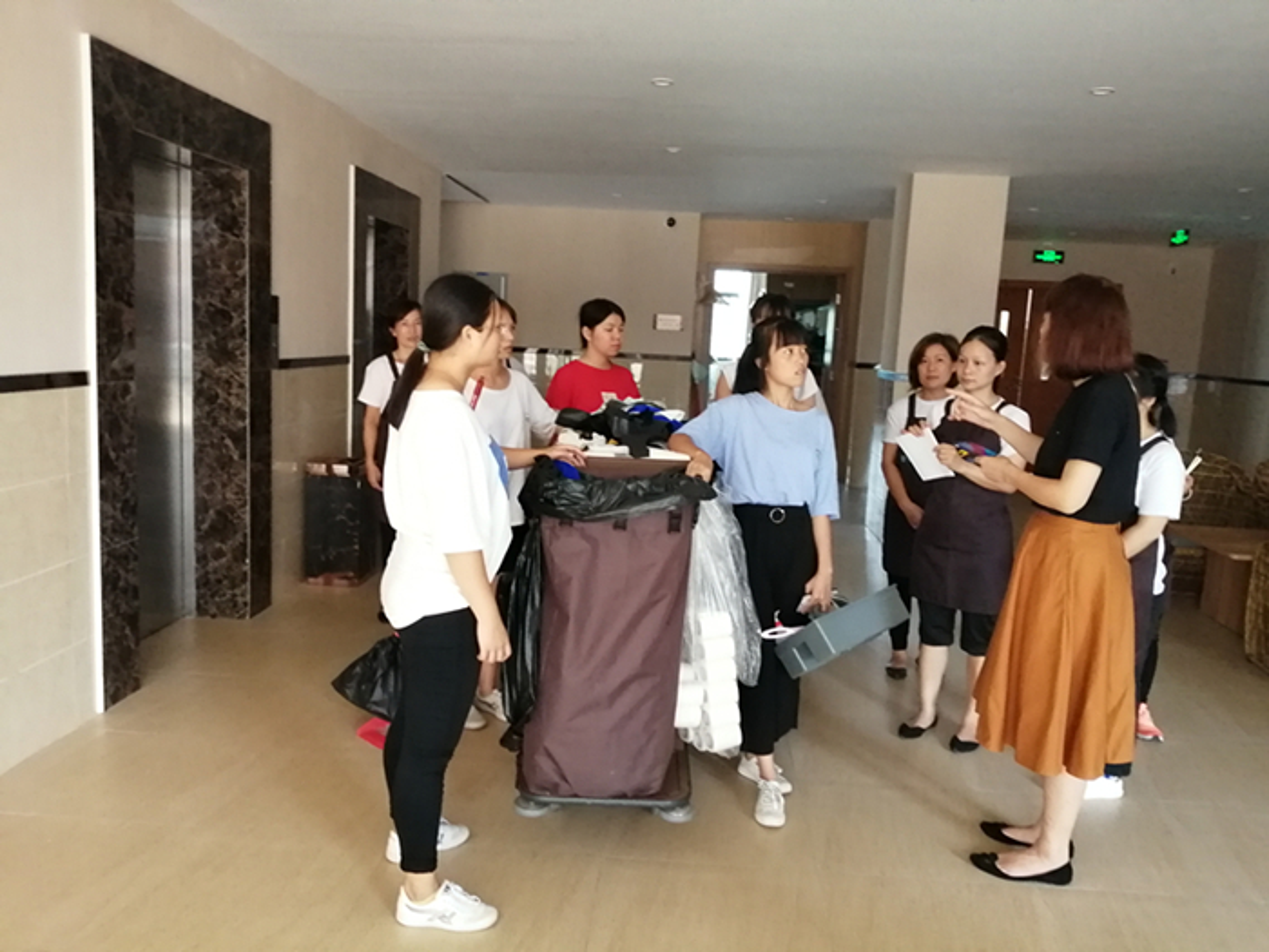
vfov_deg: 53.1
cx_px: 634
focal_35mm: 26
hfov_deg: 67.3
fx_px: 953
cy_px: 476
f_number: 1.8
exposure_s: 1/100
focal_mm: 3.62
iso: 640
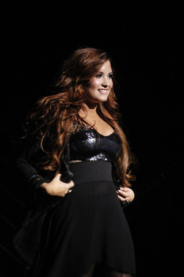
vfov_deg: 6.9
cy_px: 138
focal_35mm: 300
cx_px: 92
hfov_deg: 4.6
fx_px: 2305
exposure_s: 1/250
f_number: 2.8
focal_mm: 200
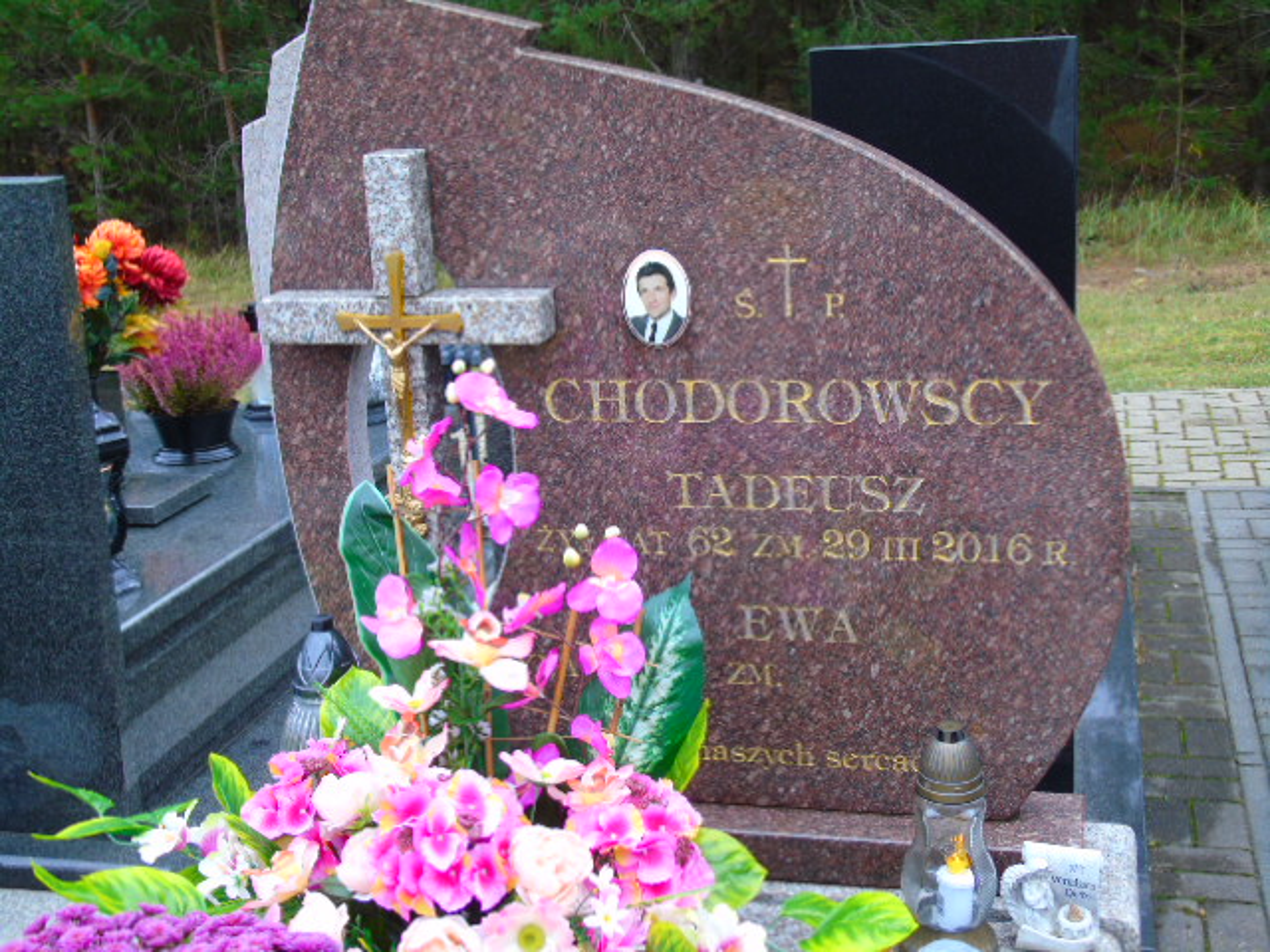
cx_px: 635
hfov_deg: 41.2
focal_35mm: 46
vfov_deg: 31.5
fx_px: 1688
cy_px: 476
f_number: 4.1
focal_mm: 8.2
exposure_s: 1/30
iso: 100
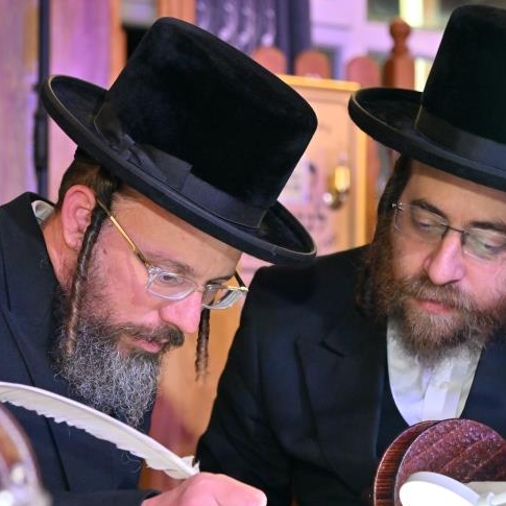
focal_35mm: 104
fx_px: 1720
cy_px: 315
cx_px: 177
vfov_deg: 16.7
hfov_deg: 16.7
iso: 400
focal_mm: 58
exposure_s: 1/160
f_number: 4
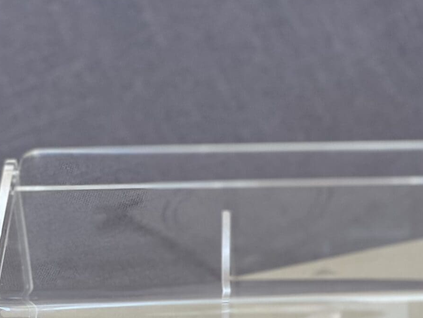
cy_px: 449
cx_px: 325
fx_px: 1809
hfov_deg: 13.3
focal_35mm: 148
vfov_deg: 9.8
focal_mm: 6
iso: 80
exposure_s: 1/122
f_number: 2
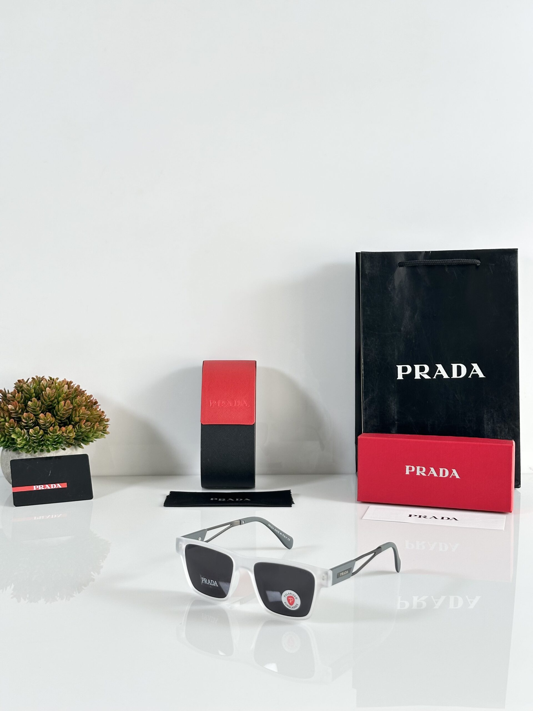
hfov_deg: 30.3
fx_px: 985
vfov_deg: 39.7
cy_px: 356
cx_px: 266
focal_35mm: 48
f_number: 1.78
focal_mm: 6.86
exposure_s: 1/121
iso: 64
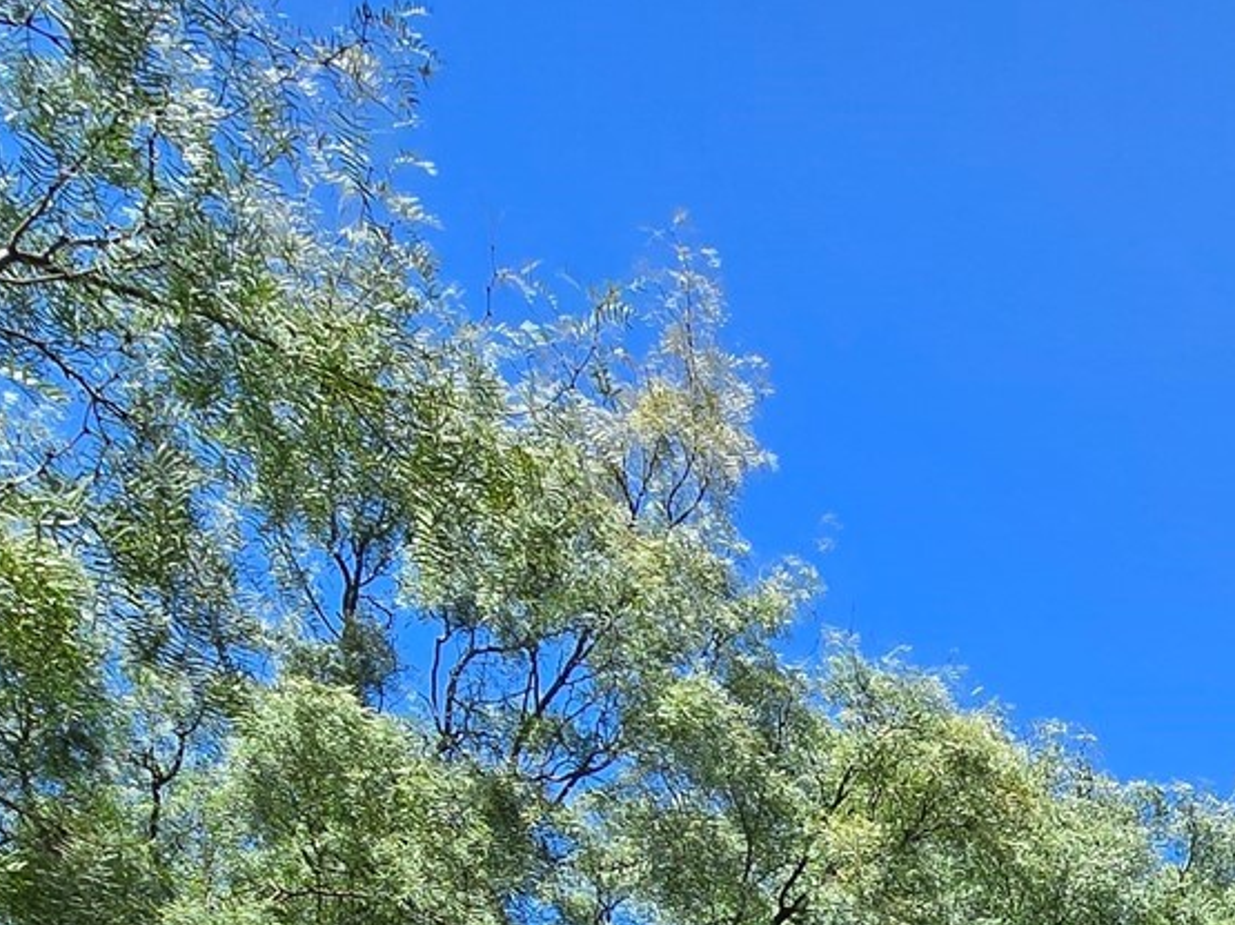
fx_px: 1712
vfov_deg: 20.9
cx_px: 1573
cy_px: 1661
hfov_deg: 31.4
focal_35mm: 48
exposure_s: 1/1429
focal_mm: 2.2
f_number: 2.2
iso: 50
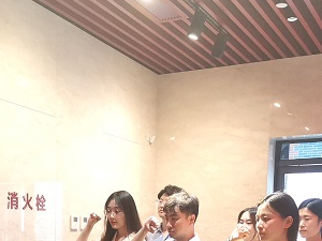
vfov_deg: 21.0
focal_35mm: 65
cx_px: 115
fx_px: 605
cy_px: 289
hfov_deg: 29.7
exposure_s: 1/50
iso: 400
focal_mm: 5.5
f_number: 1.8
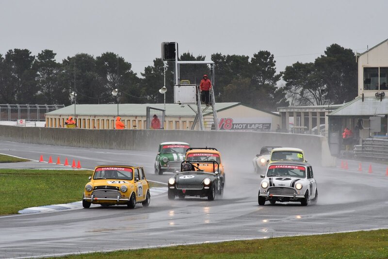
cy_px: 130
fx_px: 4851
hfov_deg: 4.6
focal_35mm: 450
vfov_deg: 3.1
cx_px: 194
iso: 800
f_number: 13
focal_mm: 300
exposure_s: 1/640
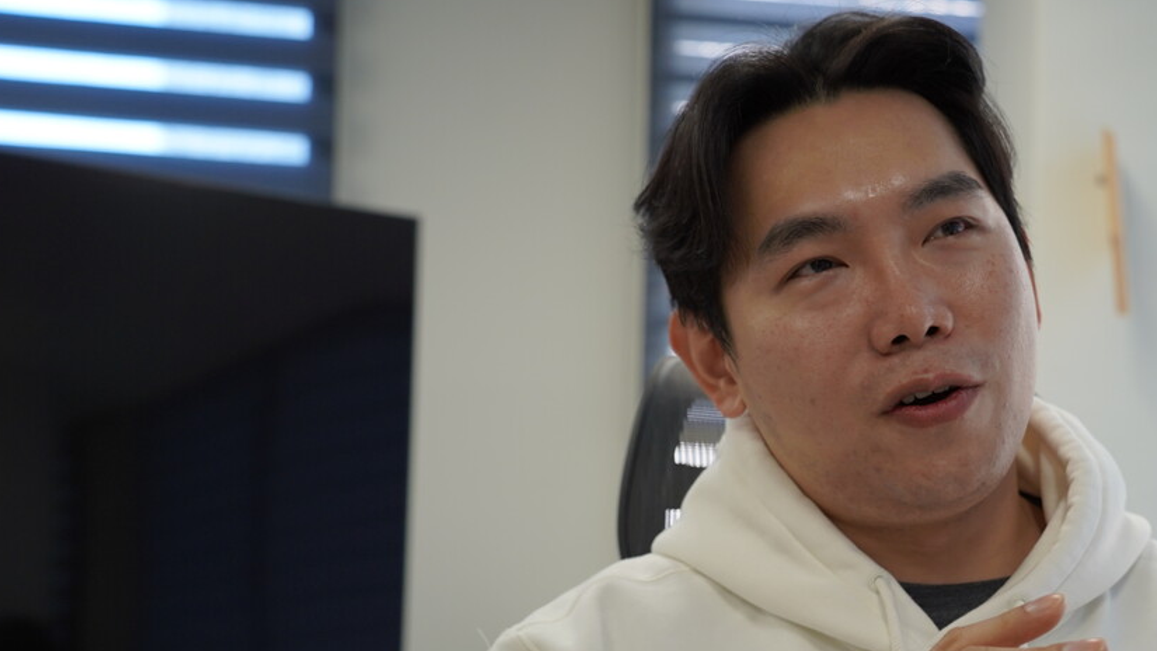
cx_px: 855
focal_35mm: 65
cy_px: 566
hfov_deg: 31.8
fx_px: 1994
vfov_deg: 18.3
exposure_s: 1/160
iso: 640
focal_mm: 40
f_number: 4
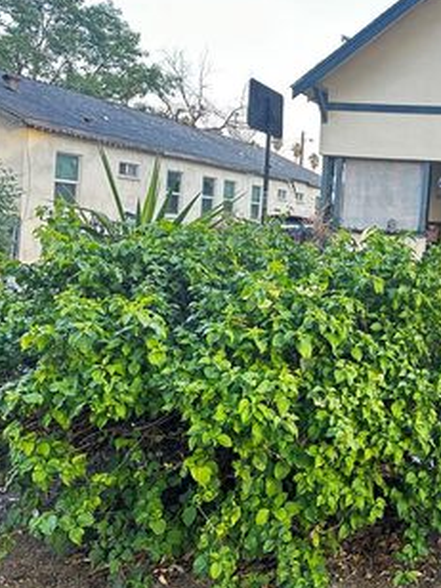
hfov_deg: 33.0
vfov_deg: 47.6
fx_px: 662
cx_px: 466
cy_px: 240
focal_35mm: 39
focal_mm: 6.86
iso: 100
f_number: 1.78
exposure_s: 1/147
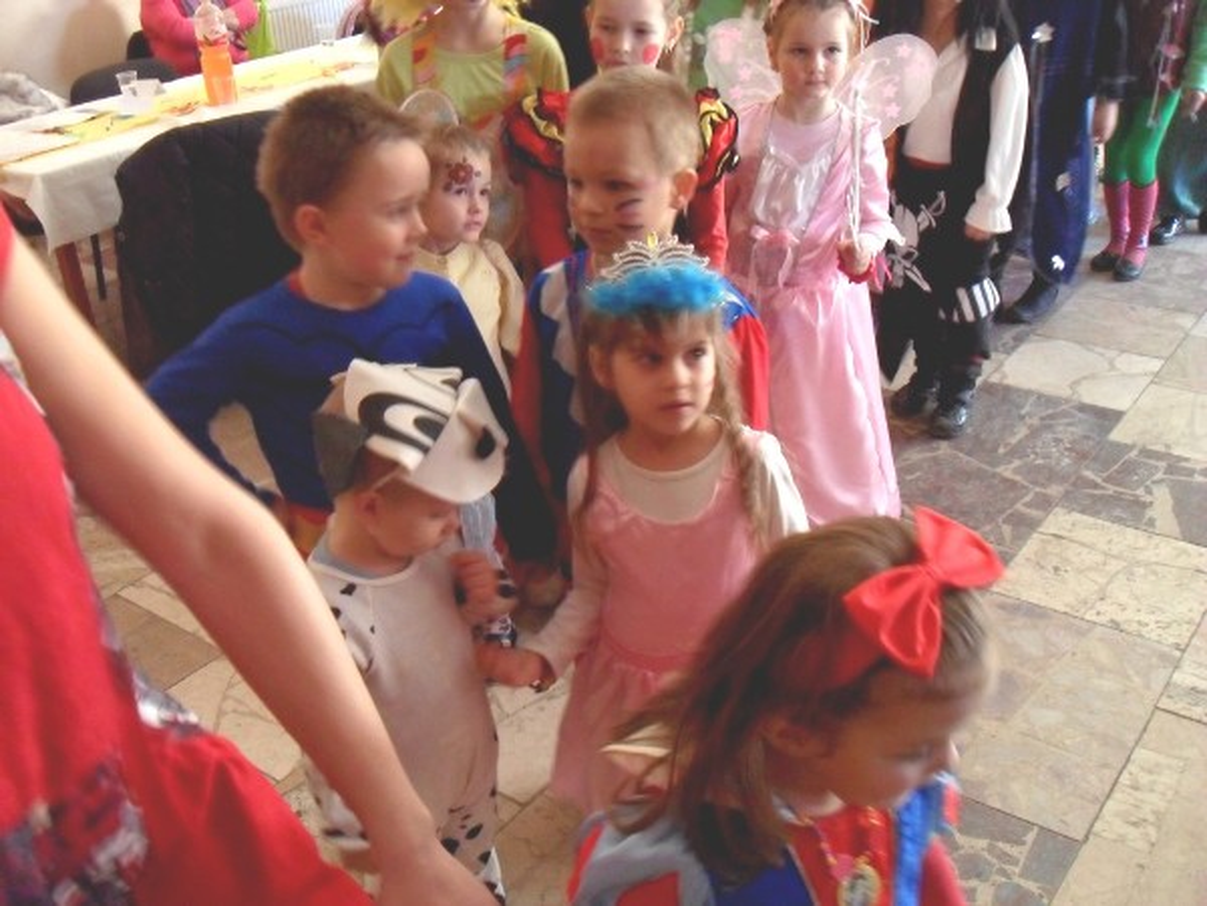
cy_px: 453
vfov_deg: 40.7
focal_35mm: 35
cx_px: 604
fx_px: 1220
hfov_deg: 52.6
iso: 400
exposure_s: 1/15
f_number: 2.8
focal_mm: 6.2
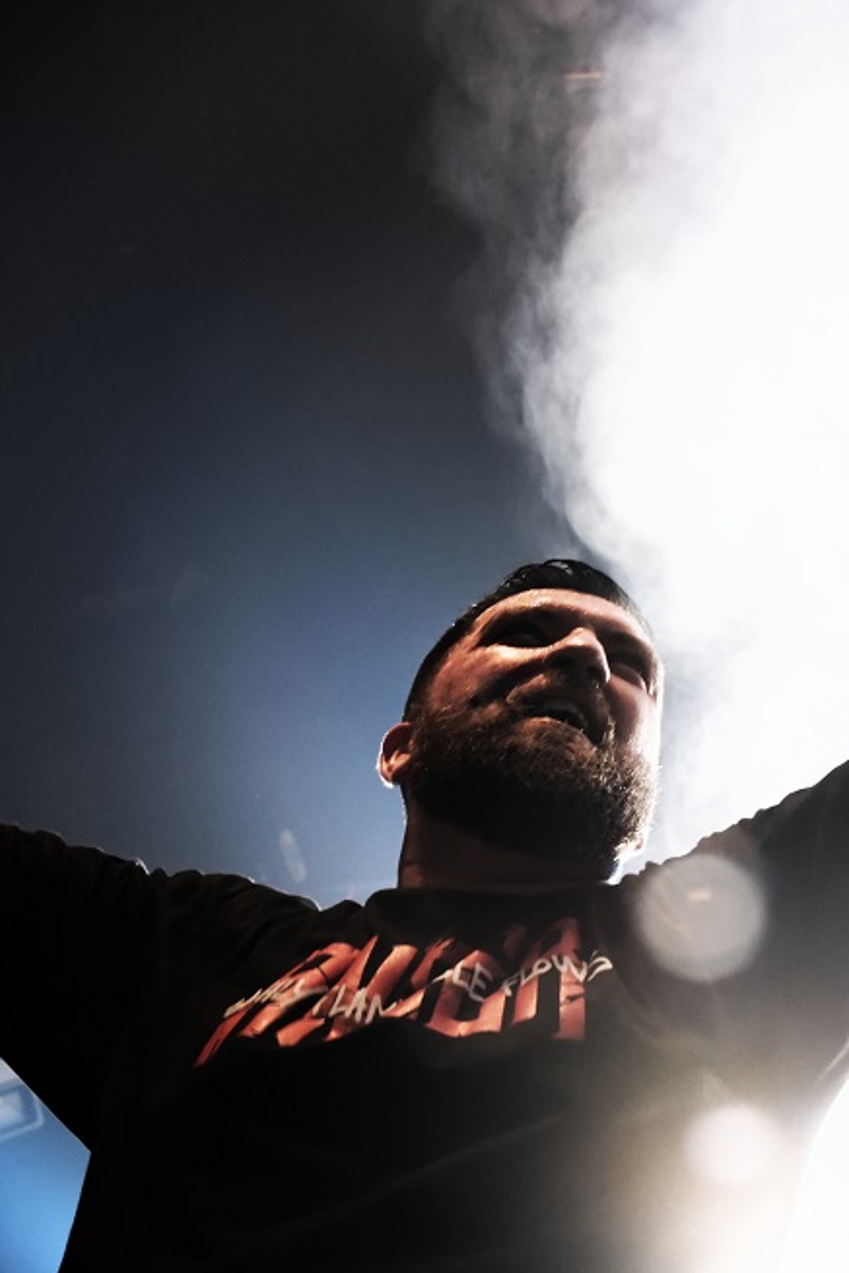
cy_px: 642
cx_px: 608
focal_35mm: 58
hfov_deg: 23.2
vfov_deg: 34.5
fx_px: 2051
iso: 4000
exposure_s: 1/160
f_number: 6.3
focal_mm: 38
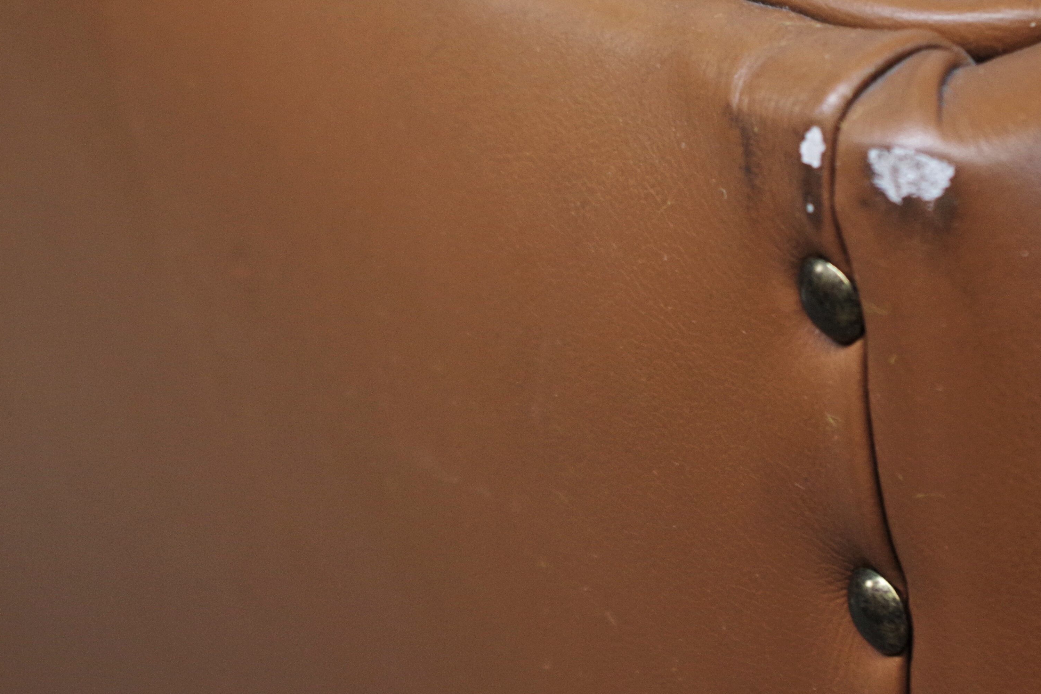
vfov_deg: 12.5
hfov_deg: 18.8
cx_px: 471
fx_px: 3152
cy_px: 168
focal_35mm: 109
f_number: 4.5
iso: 800
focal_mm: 40
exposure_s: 1/80
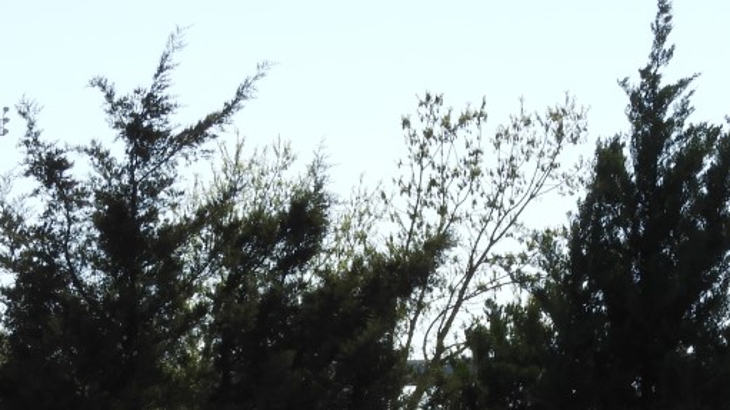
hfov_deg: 8.3
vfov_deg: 4.6
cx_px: 429
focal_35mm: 261
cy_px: 499
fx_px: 5050
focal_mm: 15.2
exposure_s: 1/800
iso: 100
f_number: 4.5
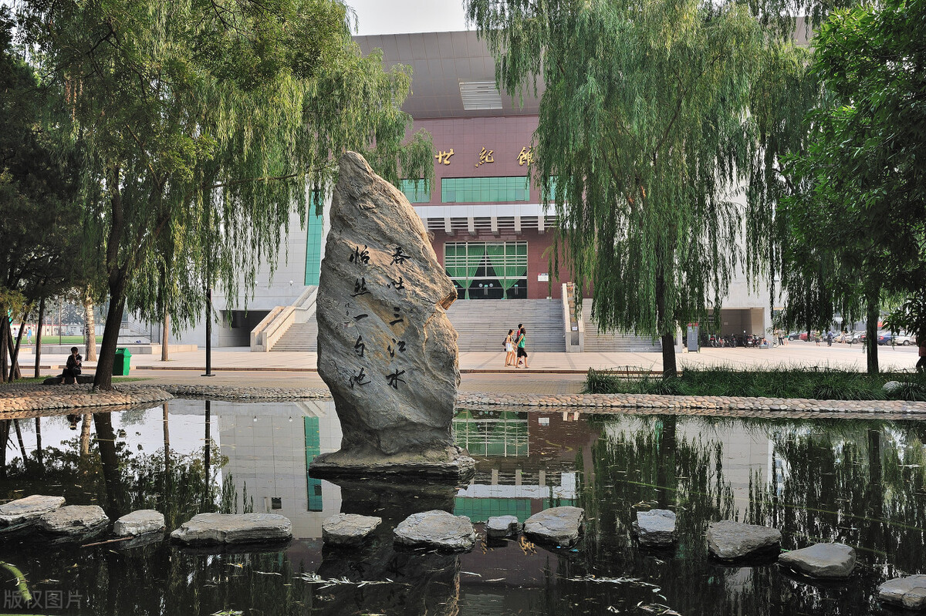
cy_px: 308
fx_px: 797
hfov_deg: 60.3
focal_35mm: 31
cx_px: 463
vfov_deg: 42.3
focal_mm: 31
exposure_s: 1/80
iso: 200
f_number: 11
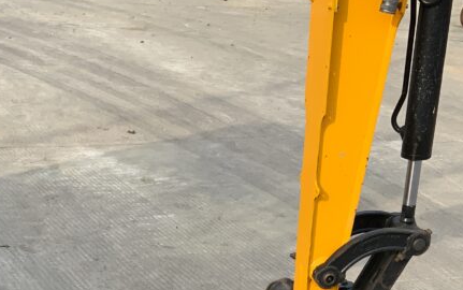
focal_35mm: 73
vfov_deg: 16.7
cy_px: 400
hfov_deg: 28.0
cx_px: 159
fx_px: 922
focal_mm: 3
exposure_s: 1/792
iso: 16
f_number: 1.8
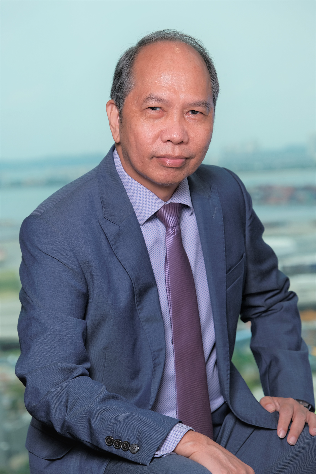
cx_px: 158
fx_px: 1422
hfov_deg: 12.7
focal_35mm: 108
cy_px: 237
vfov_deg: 18.9
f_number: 4.5
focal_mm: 72.1
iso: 80
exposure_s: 1/125
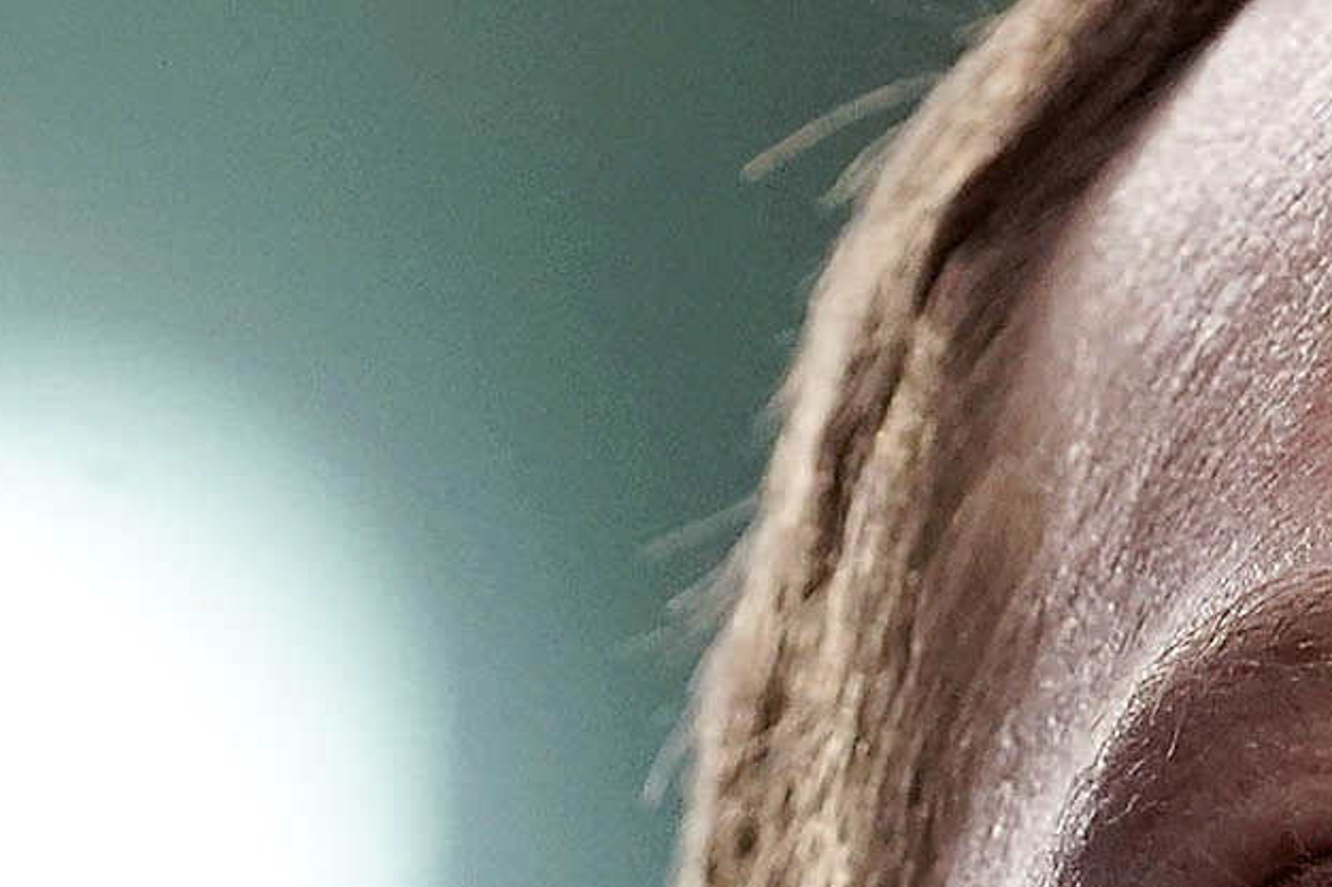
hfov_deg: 1.6
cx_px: 555
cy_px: 1719
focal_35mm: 1299
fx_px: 48047
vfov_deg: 1.1
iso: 3200
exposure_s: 1/400
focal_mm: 271
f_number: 5.6
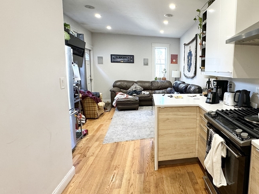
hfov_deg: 72.4
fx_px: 165
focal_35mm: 22
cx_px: 186
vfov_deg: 61.0
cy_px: 88
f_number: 2.2
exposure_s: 1/60
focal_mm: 2.22
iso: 320
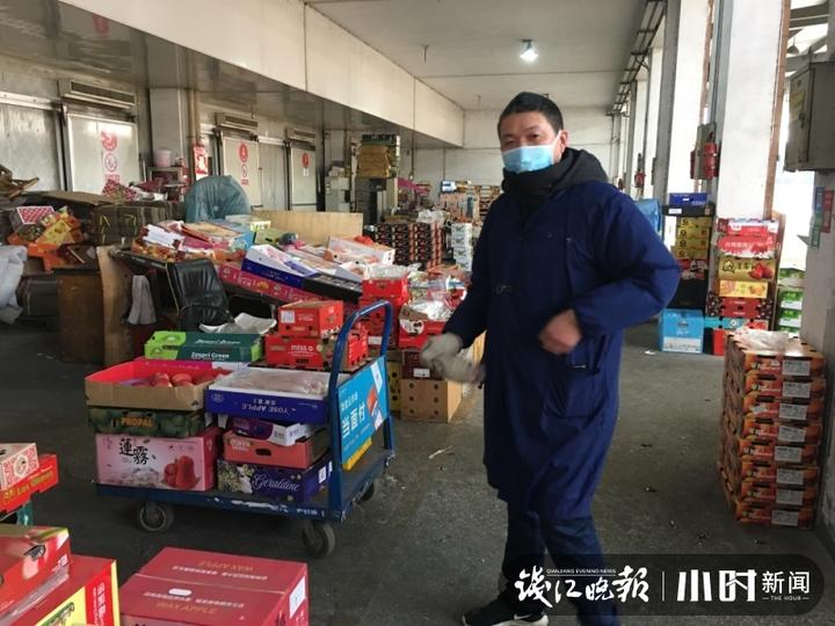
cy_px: 313
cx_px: 418
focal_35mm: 29
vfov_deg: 48.2
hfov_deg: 61.7
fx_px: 700
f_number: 2.2
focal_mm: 4.15
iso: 100
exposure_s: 1/17
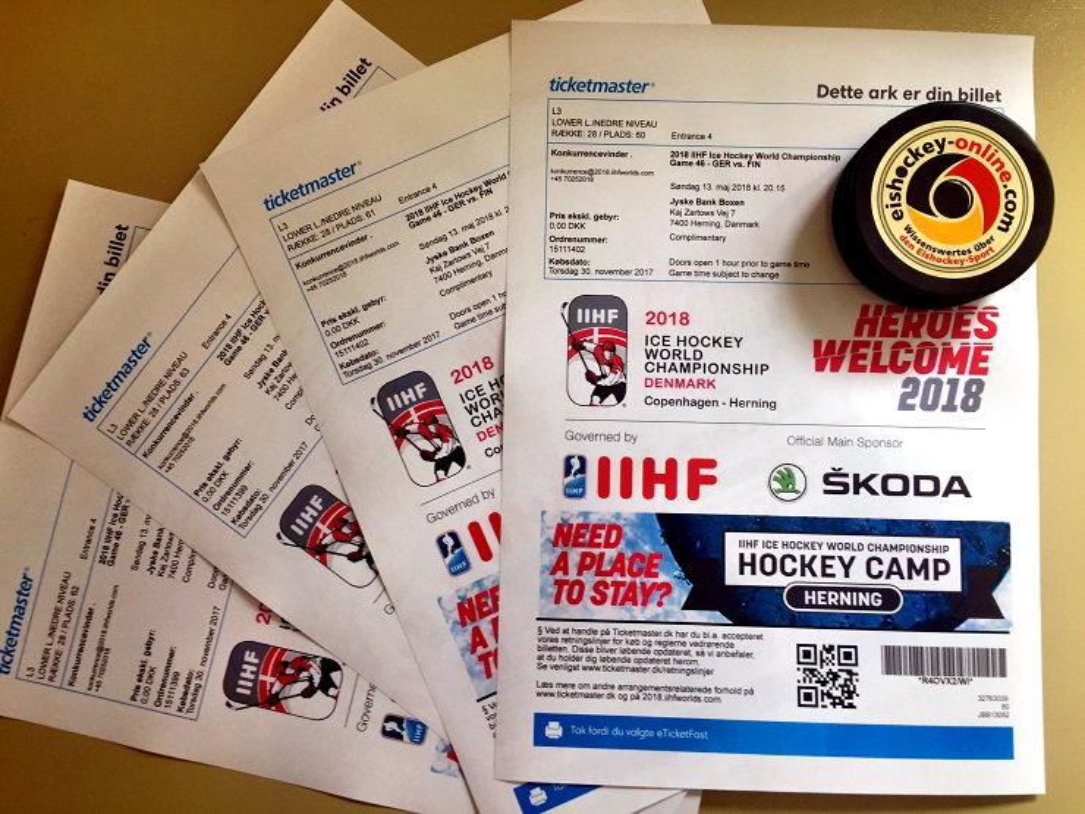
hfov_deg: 61.7
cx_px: 542
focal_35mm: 29
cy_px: 407
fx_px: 909
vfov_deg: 48.2
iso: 40
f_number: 2.2
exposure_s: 1/50
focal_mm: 4.15
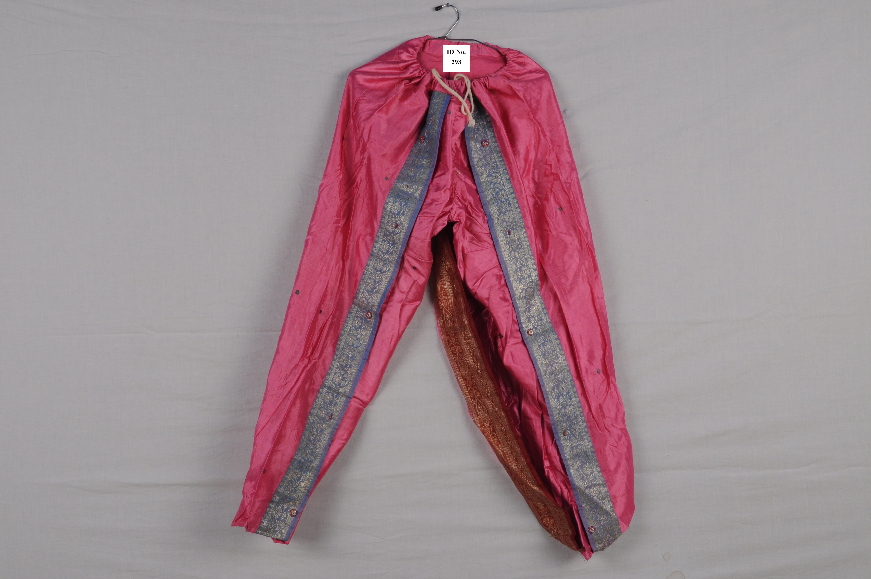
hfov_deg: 46.4
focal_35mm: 42
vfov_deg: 31.8
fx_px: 1015
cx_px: 436
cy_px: 290
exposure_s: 1/13
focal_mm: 28
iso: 400
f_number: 16
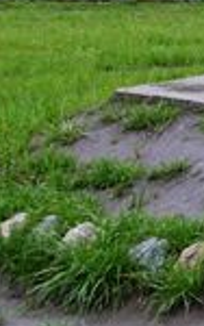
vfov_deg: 16.6
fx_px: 1057
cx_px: 616
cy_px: -92
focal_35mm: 119
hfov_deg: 8.9
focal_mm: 9.99
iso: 200
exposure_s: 1/30
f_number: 2.2
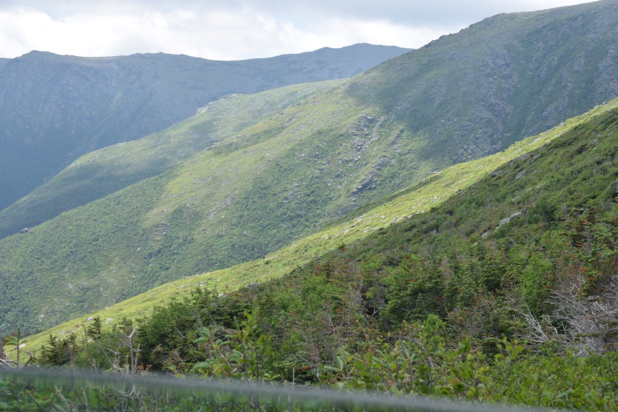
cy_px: 206
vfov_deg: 16.6
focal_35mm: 82
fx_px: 1416
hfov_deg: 24.6
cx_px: 309
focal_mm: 55
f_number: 16
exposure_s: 1/320
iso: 800
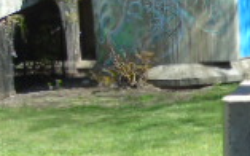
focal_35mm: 108
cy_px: 159
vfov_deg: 12.0
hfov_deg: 18.2
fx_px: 736
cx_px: 307
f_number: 3.4
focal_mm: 4.4
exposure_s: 1/320
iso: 80
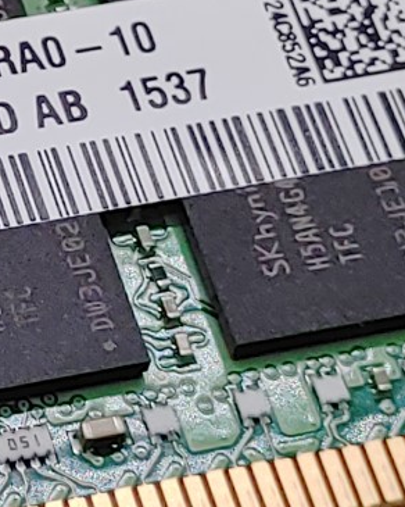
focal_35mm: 200
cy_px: 146
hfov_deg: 7.6
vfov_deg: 9.6
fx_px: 2997
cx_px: -147
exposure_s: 1/120
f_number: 1.8
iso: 50
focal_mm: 4.36
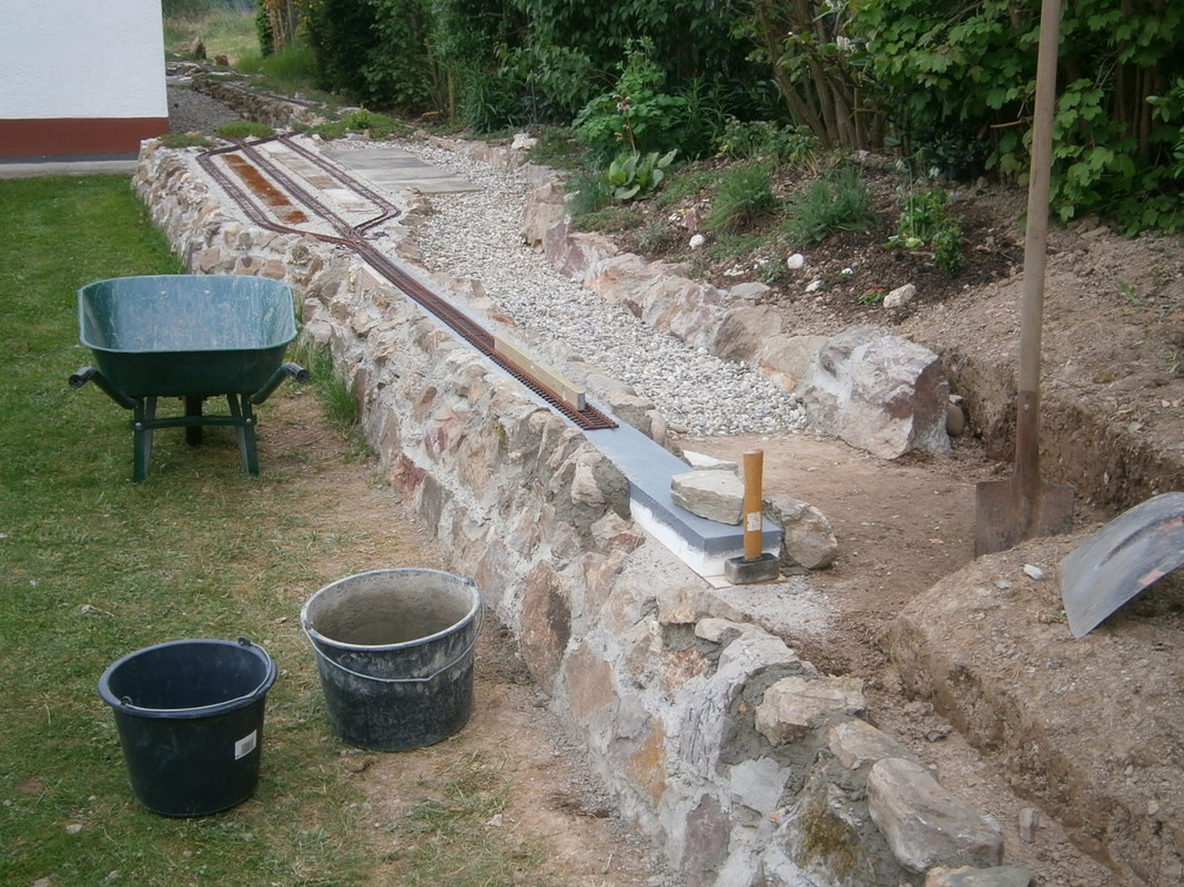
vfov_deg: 30.9
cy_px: 444
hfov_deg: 40.4
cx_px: 592
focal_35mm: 47
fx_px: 1607
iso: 80
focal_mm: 8.3
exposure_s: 1/50
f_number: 3.4
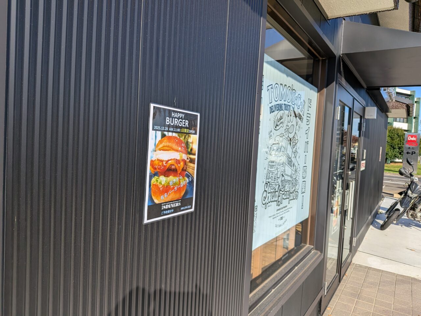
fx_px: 292
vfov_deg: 56.8
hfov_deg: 71.6
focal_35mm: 24
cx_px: 210
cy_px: 158
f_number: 1.7
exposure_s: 1/2625
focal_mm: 4.53
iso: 44
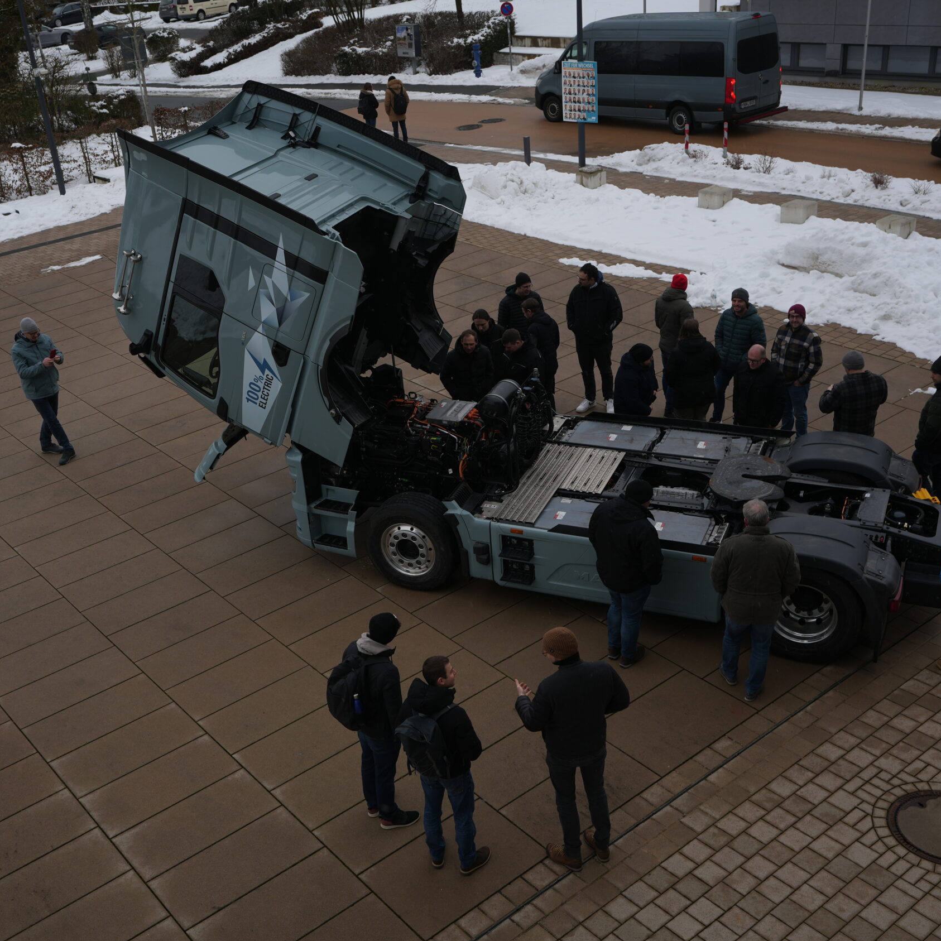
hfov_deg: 41.8
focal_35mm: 40
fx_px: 1230
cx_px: 401
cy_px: 476
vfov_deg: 41.9
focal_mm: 31
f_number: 5.6
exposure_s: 1/160
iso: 100
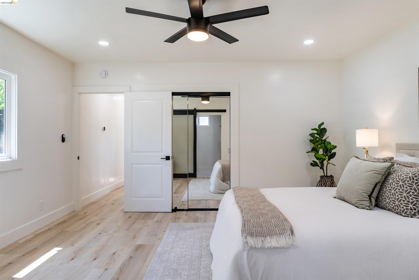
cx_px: 210
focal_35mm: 22
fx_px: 256
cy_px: 140
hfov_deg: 78.6
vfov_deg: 57.2
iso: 200
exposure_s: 1/125
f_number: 8
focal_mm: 22
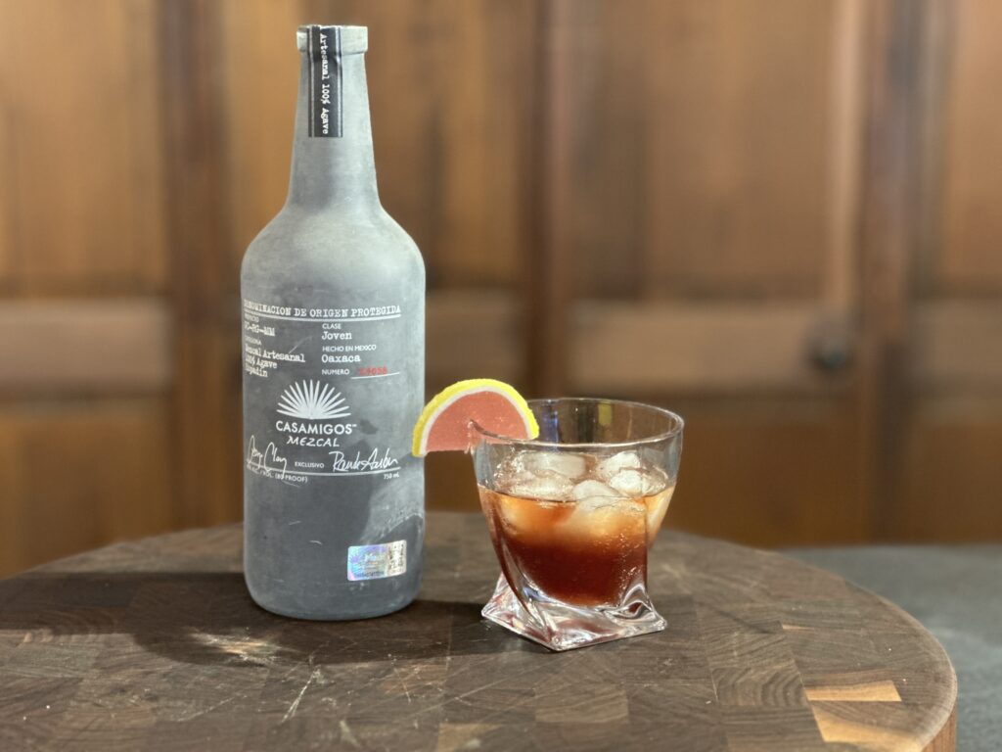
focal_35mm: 77
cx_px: 501
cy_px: 376
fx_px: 2229
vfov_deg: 19.1
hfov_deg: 25.3
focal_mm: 9
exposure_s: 1/15
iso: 500
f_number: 2.8
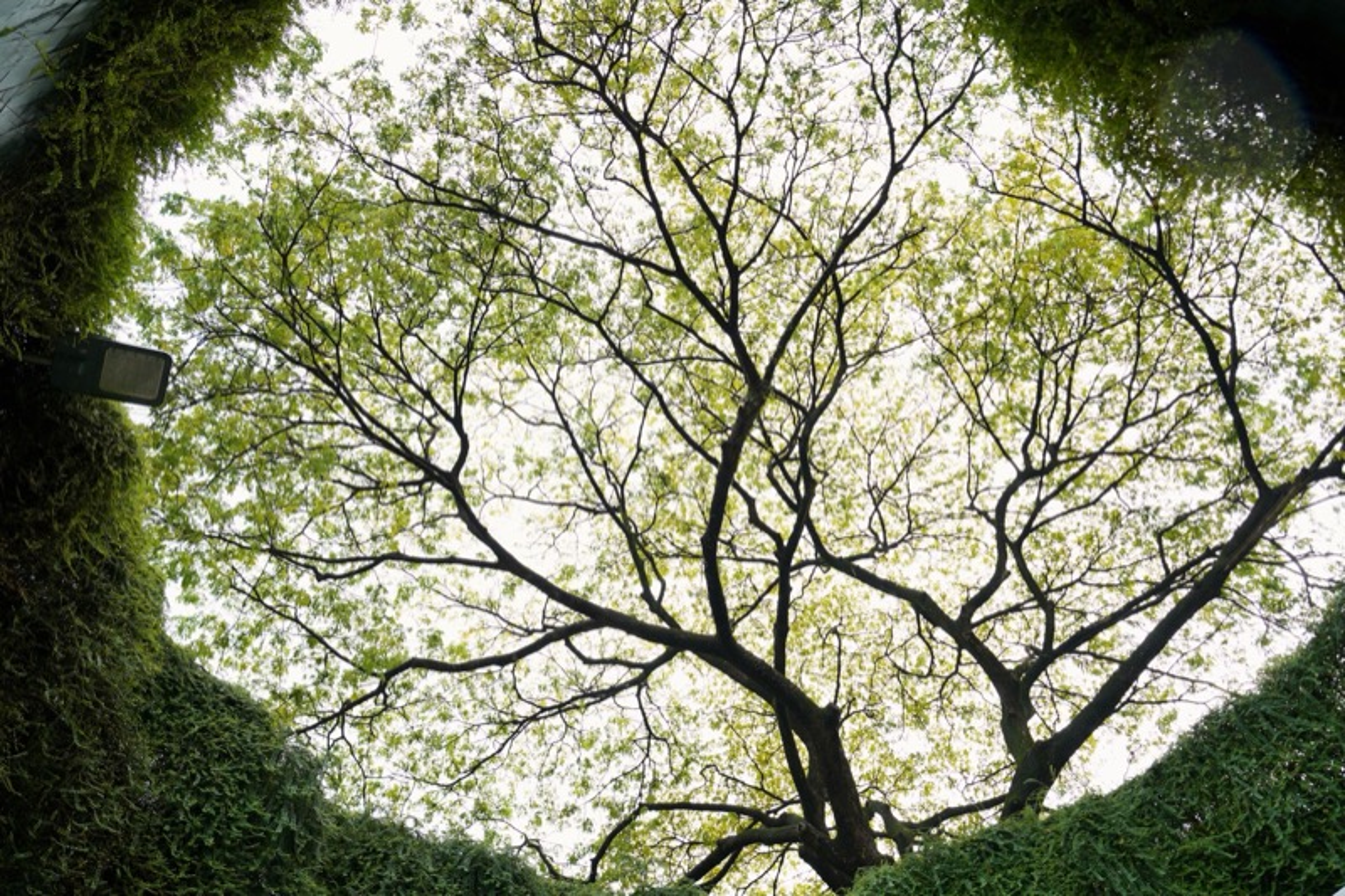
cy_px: 448
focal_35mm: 30
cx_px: 672
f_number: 6.3
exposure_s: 1/80
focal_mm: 30
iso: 100
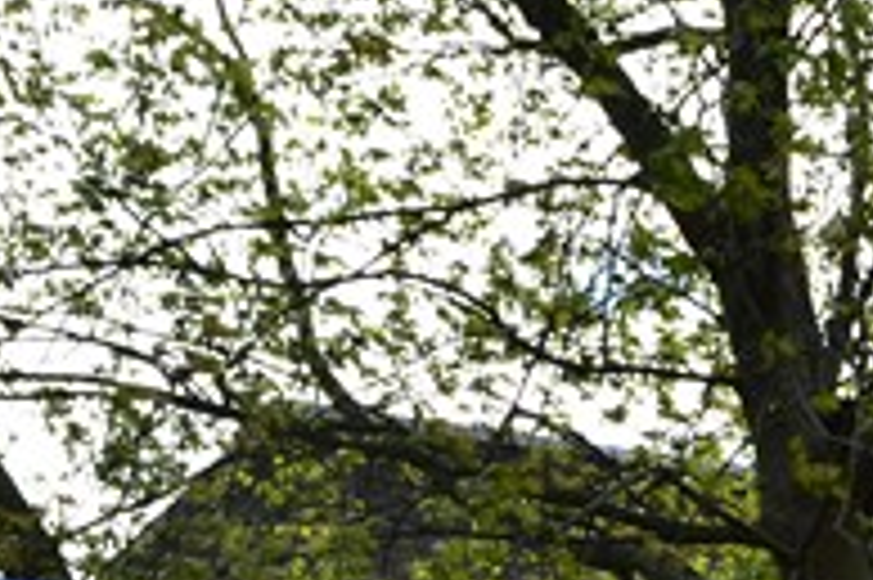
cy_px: 616
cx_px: 526
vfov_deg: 7.0
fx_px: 4725
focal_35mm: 195
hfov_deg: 10.6
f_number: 13
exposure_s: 1/640
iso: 800
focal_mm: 42
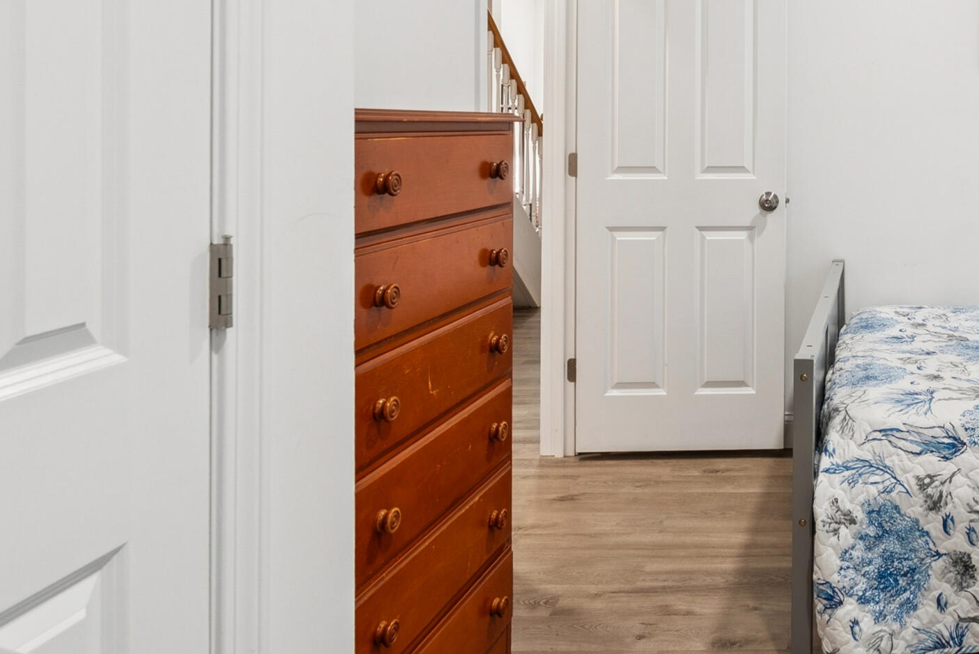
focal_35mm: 34
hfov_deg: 49.0
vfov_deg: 37.5
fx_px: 925
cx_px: 903
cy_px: 131
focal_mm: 16
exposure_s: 1/10
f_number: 7.1
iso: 320
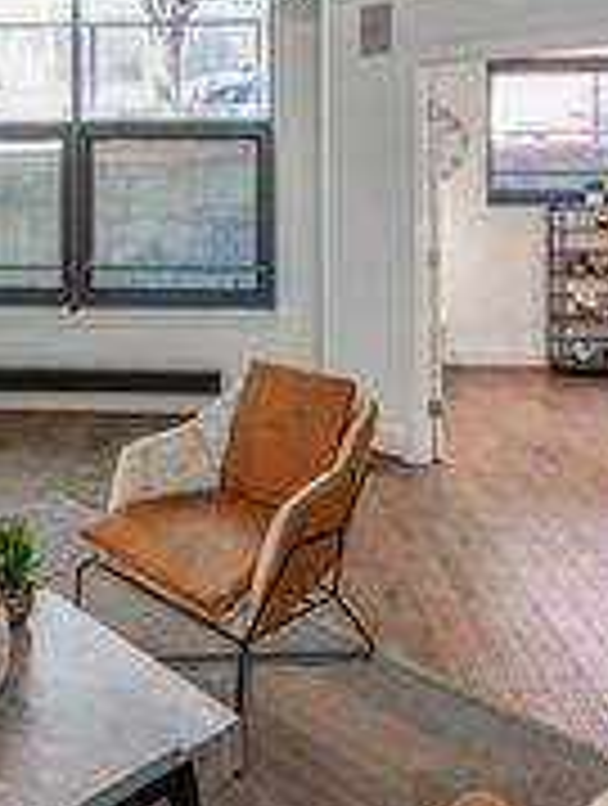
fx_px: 840
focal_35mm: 36
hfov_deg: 38.9
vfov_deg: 49.0
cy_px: 189
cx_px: 167
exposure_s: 1/5
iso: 500
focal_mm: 14
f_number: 8
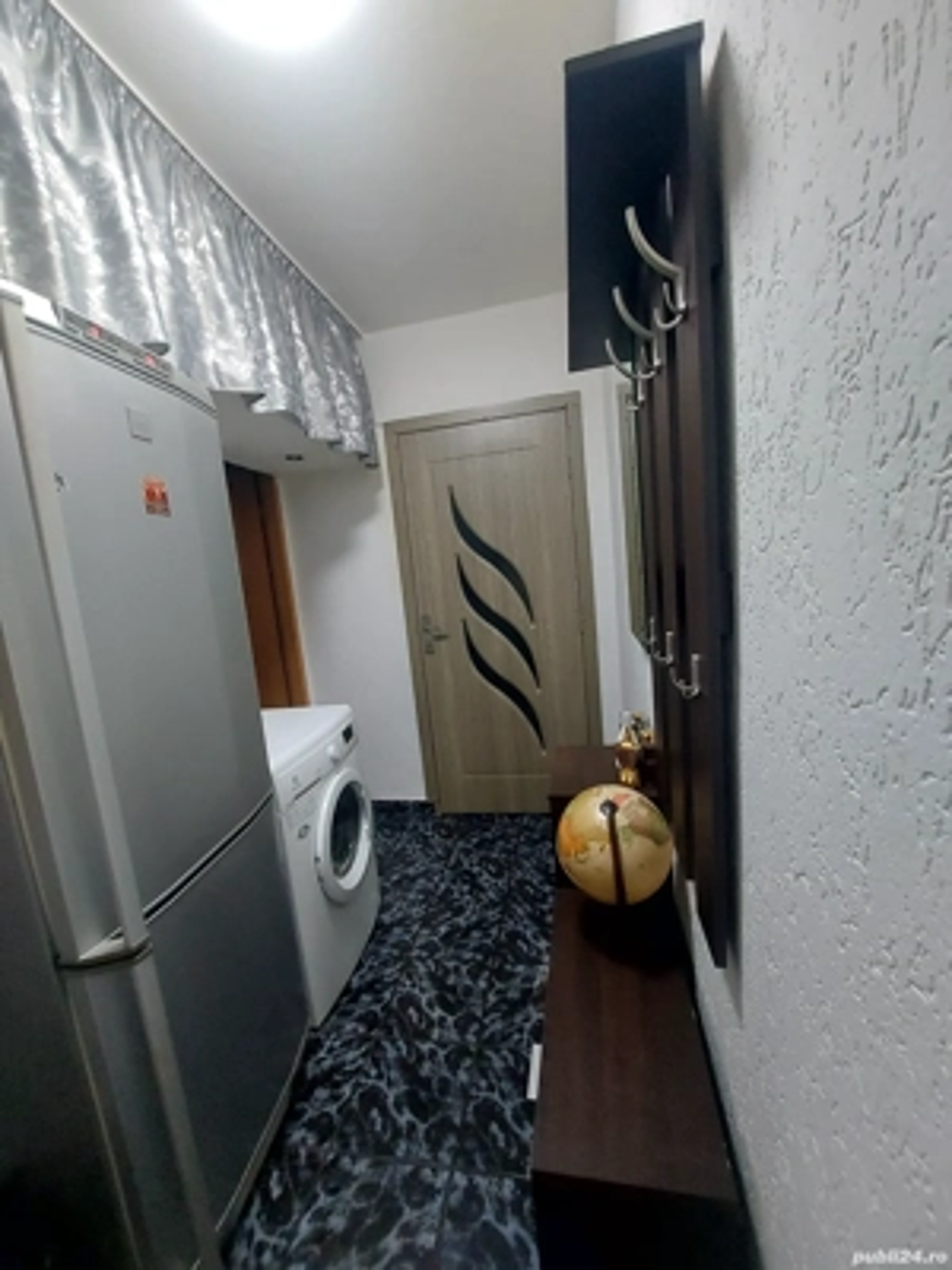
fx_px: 477
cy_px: 635
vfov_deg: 106.2
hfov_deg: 89.9
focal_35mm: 13
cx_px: 476
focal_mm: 1.74
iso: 320
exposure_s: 1/50
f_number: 2.2
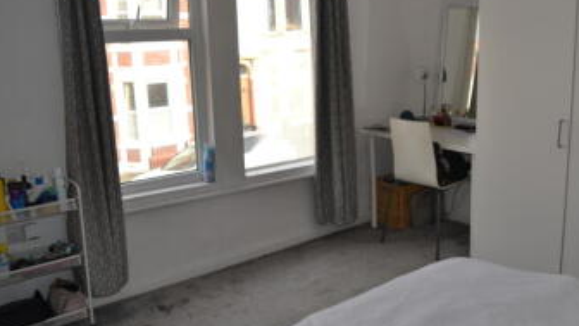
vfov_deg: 29.6
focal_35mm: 40
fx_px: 614
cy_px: 192
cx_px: 379
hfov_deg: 49.7
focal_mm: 18
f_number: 4
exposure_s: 1/160
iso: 100
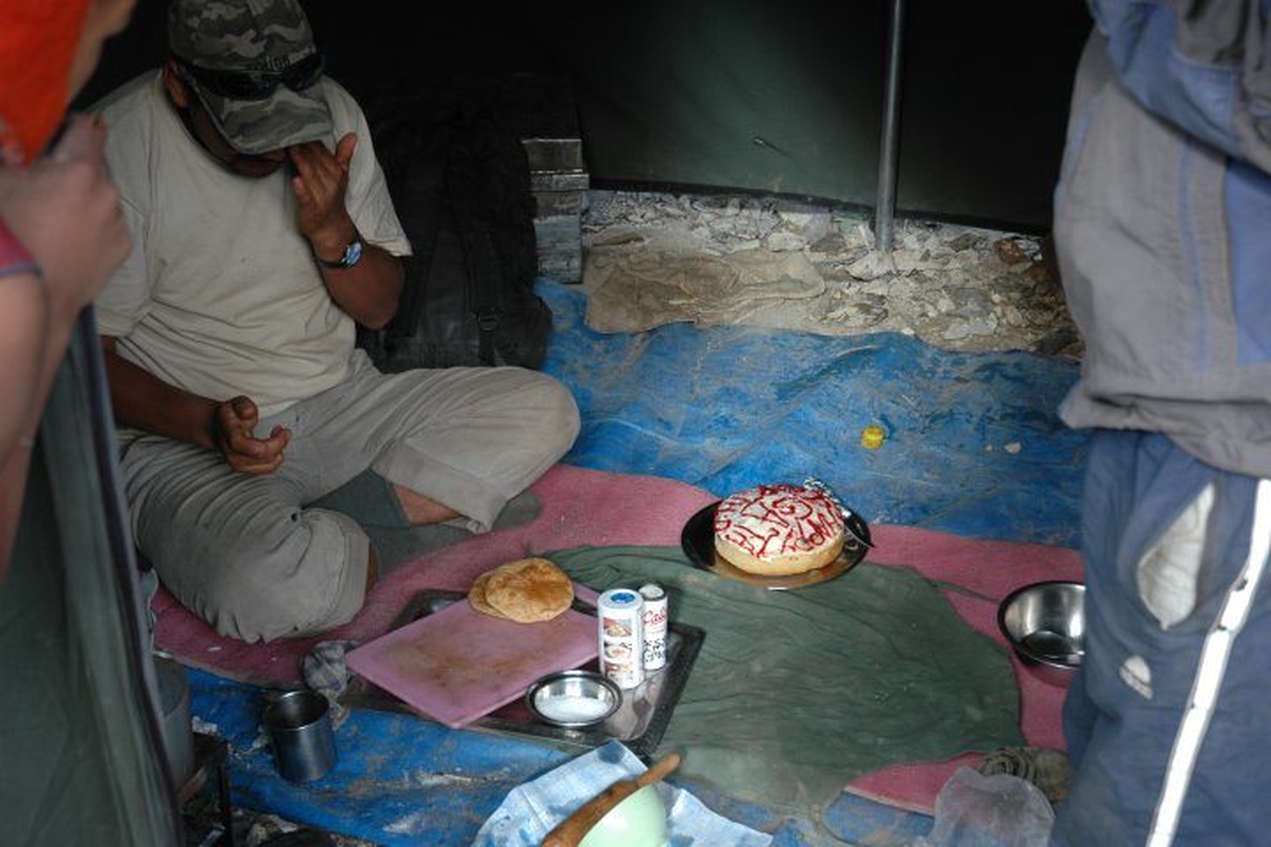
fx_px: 2118
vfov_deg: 22.6
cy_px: 424
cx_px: 636
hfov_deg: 33.4
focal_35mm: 60
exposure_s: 1/80
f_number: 4.5
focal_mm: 40
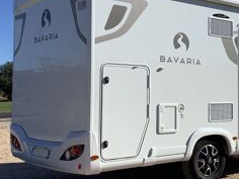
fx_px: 435
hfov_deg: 29.9
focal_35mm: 63
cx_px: 197
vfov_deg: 23.3
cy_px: 77
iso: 25
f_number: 2.4
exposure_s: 1/2551
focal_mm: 3.3
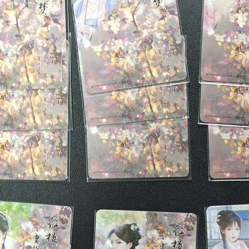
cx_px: 251
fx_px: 513
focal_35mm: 63
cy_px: 202
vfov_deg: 26.7
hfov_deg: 25.9
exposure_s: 1/50
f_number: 1.8
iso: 250
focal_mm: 5.59
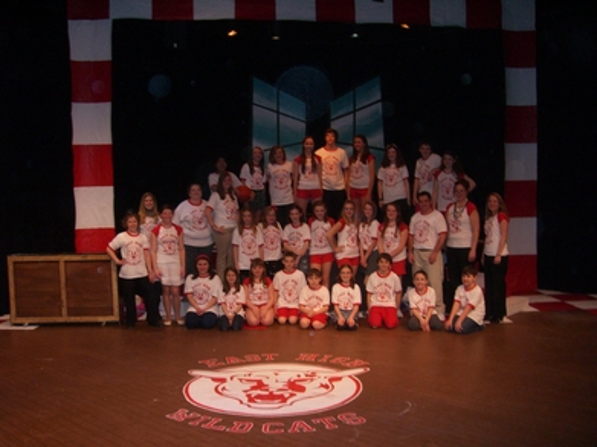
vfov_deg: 37.7
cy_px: 224
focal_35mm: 38
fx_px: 655
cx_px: 298
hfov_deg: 49.0
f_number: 2.7
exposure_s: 1/60
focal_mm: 6.2
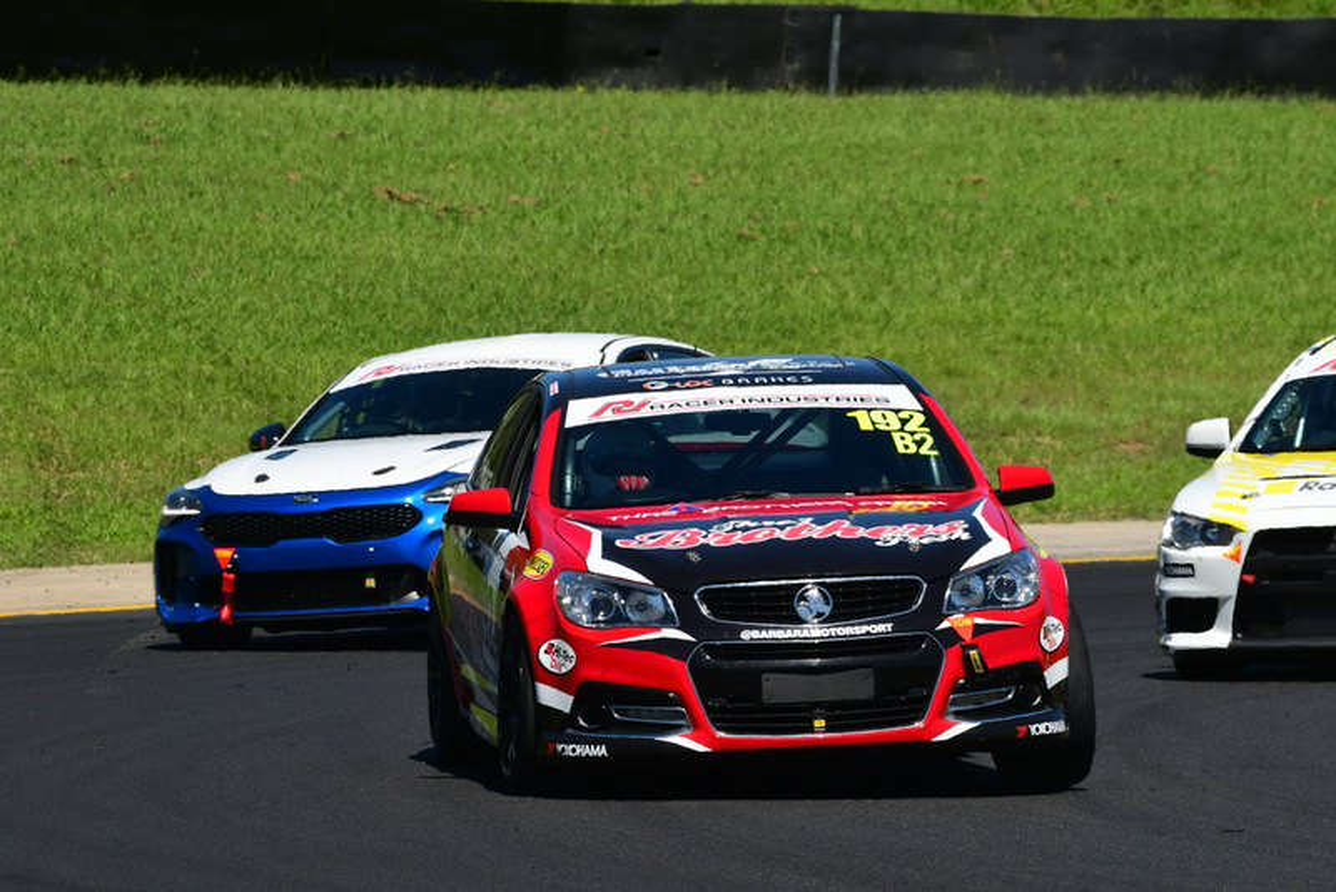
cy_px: 446
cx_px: 668
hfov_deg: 4.7
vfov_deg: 3.2
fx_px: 16148
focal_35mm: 435
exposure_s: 1/640
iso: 320
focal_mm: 290
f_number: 11
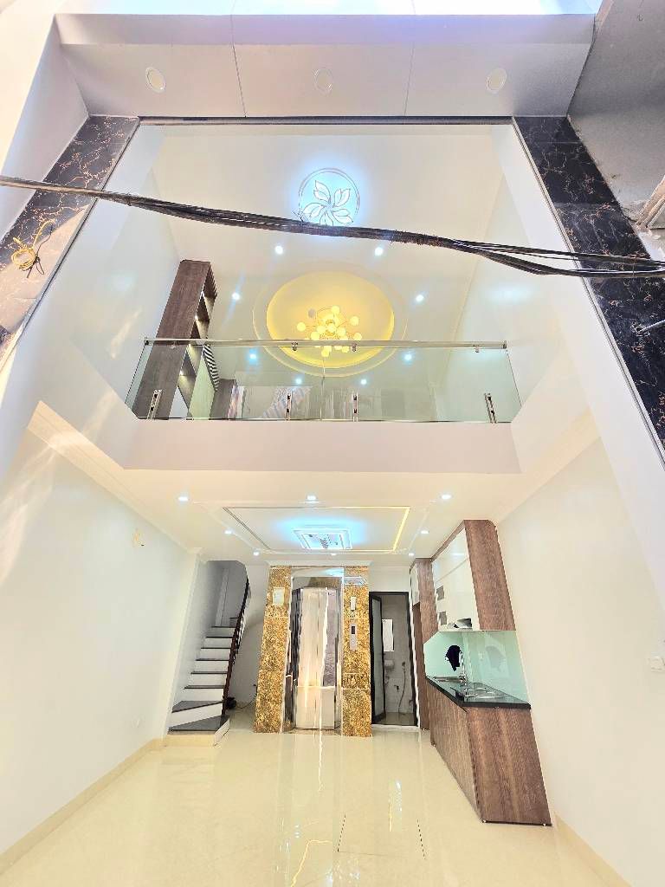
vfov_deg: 106.2
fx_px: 333
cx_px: 332
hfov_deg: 89.9
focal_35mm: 13
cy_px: 444
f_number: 2.2
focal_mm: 2.2
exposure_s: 1/50
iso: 50
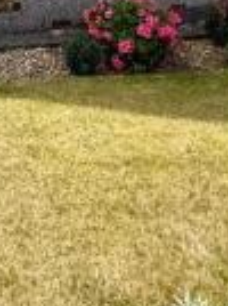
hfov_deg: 22.6
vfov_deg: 24.0
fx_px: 537
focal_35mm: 61
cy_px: -168
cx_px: -24
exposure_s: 1/1259
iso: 64
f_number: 2.2
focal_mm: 2.22
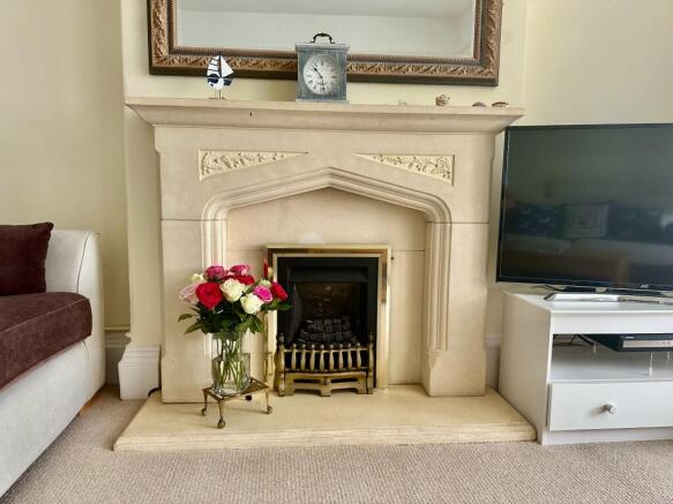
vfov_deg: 56.8
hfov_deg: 71.6
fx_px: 467
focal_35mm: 24
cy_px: 252
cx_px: 336
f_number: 1.78
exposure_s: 1/121
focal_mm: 6.86
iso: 125
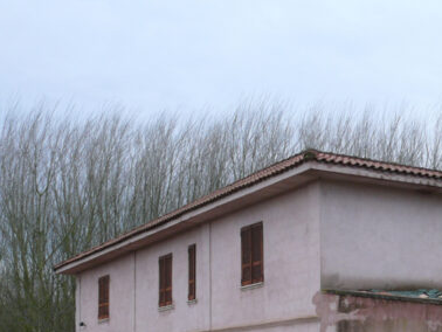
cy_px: 340
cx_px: 382
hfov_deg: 25.6
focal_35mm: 74
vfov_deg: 19.3
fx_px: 945
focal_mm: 7.5
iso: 100
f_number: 2.8
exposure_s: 1/80
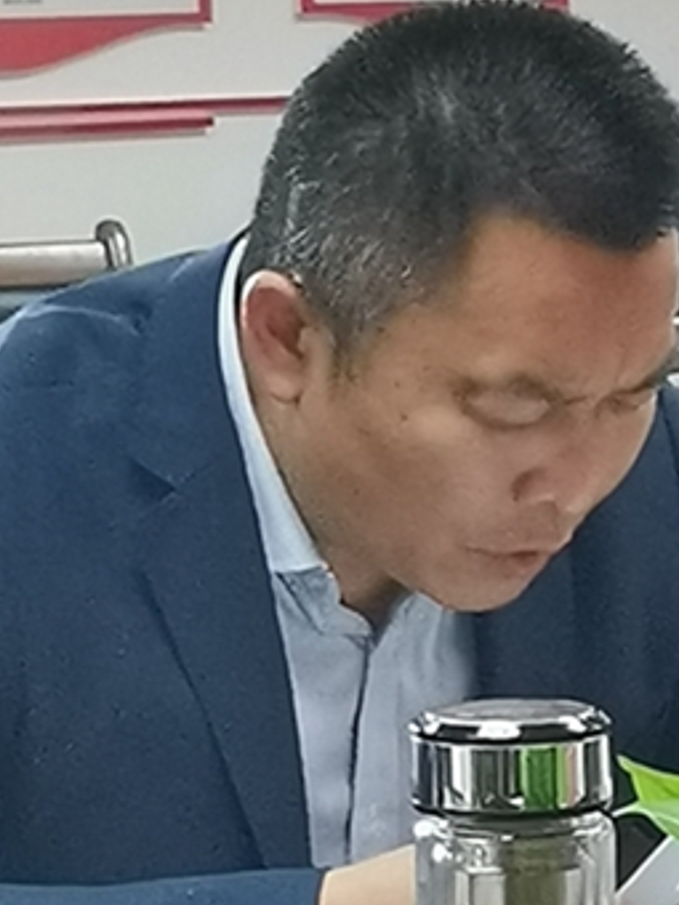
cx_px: 378
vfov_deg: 10.1
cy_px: 591
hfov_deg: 7.6
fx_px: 5126
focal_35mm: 196
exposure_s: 1/33.3
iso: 320
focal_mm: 5.5
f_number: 1.8
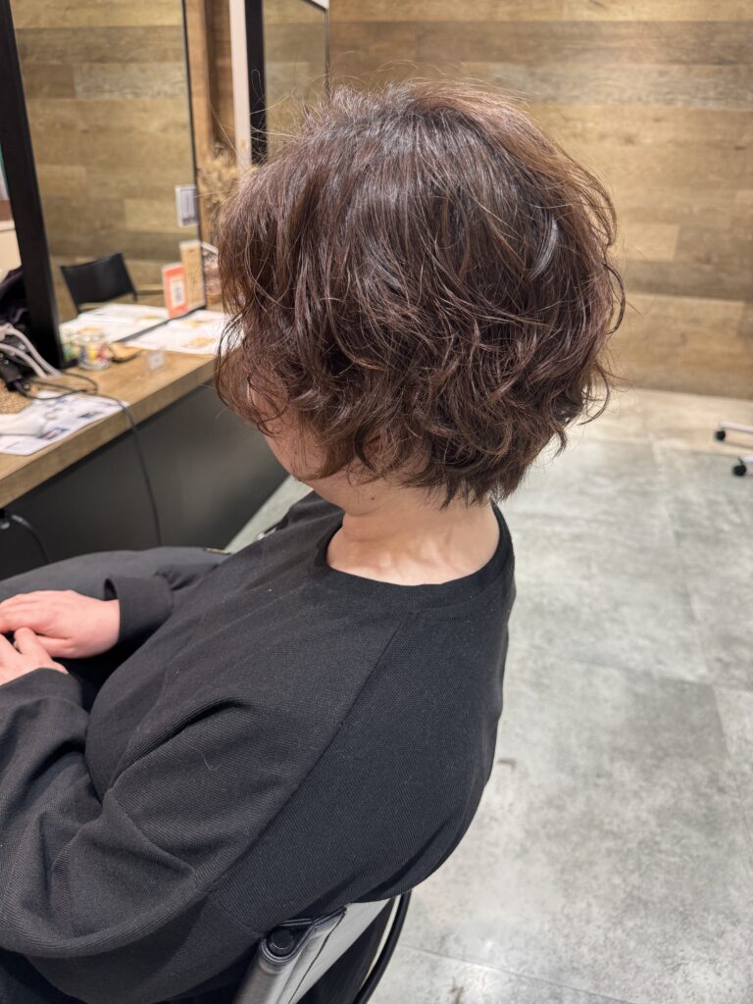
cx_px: 376
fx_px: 696
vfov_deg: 71.6
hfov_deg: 56.8
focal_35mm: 24
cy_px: 502
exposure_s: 1/100
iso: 160
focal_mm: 6.76
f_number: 1.78
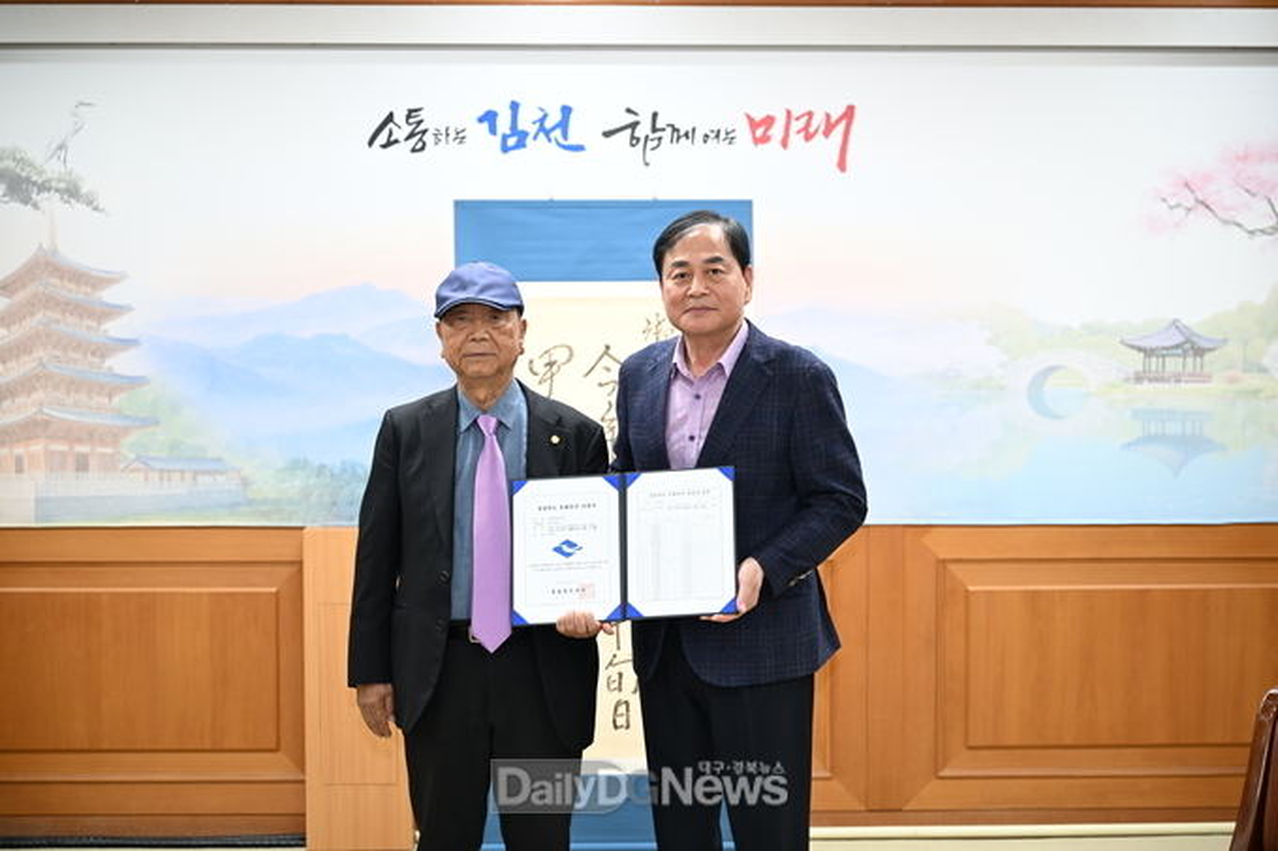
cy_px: 426
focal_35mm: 70
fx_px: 2484
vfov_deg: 19.4
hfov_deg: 28.8
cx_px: 639
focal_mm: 70
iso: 1000
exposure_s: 1/160
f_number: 2.8
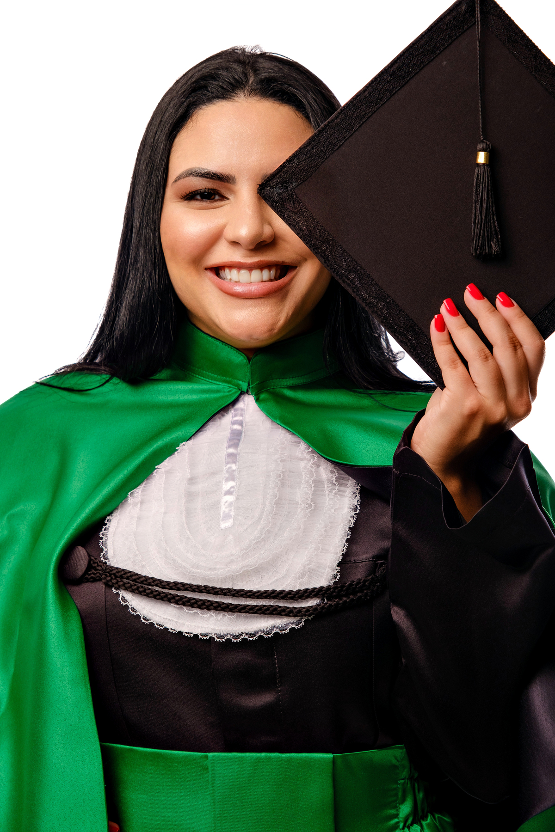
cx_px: 278
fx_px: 2775
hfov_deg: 11.4
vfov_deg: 17.1
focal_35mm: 120
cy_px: 416
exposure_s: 1/160
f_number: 5
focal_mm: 80
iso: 160
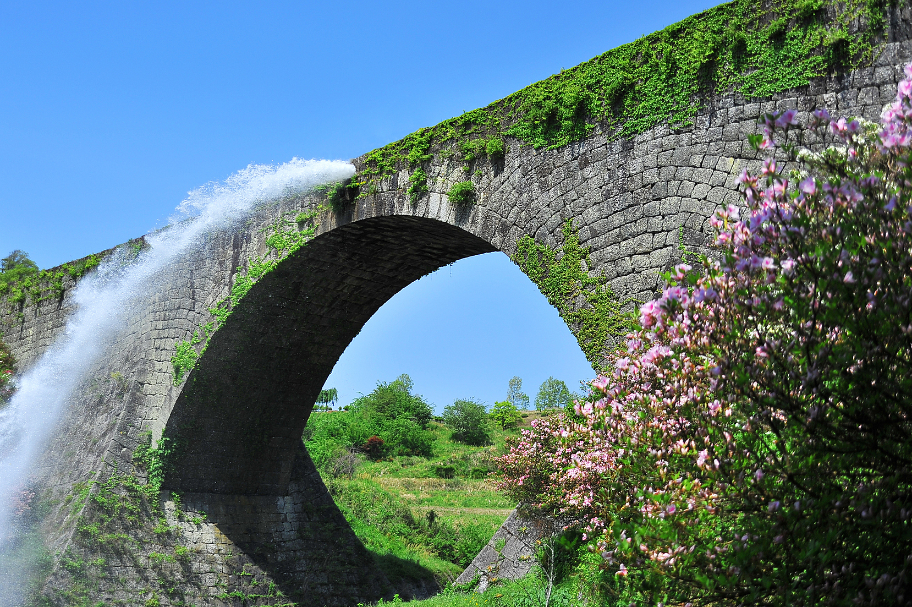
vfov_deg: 30.5
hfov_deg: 44.4
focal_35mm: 44
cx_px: 396
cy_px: 285
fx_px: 1114
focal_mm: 38
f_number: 4
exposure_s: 1/2500
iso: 200
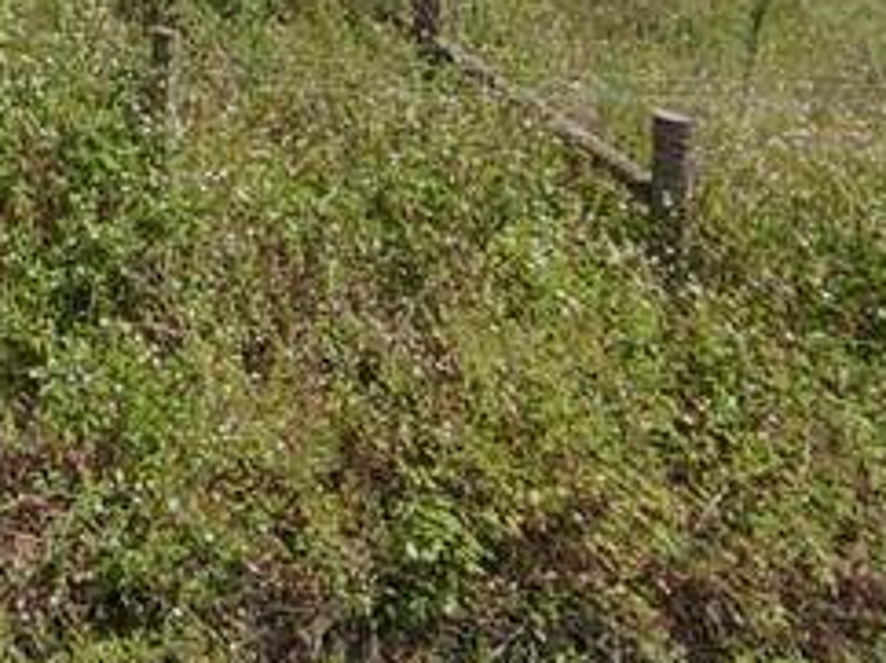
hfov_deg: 19.3
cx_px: -769
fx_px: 1841
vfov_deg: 16.0
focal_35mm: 72
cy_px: -659
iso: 100
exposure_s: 1/1909
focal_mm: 17
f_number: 2.8
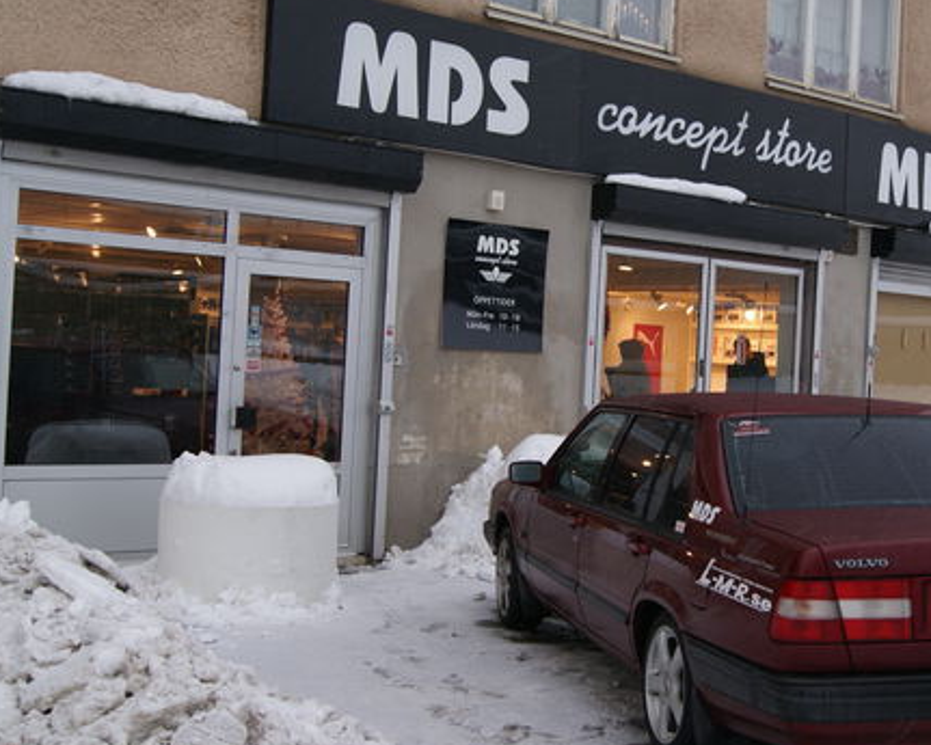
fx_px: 1268
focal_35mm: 46
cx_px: 607
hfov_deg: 39.9
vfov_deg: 32.7
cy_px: 340
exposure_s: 1/40
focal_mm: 22
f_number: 5.6
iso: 100
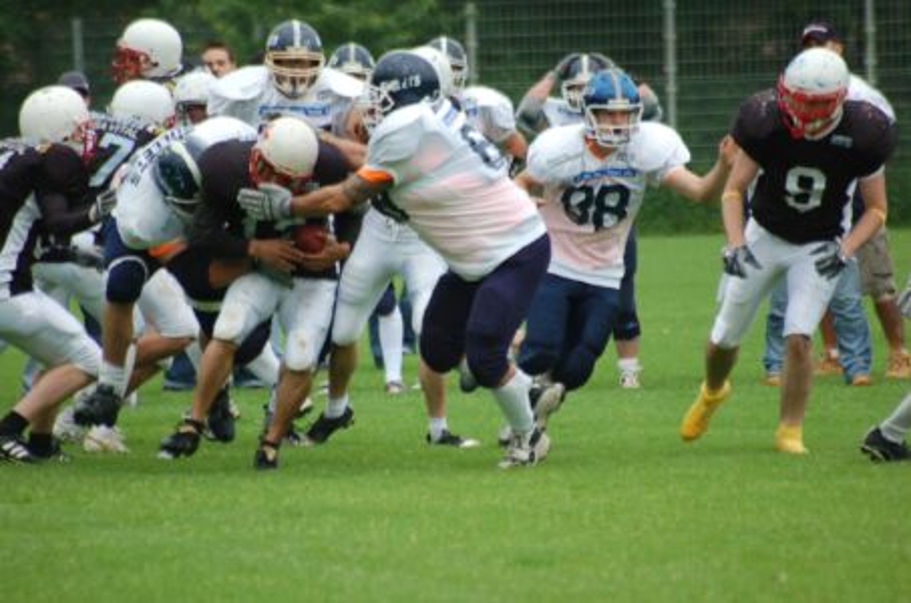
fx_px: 11363
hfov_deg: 4.6
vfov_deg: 3.0
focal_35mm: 450
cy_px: 302
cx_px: 456
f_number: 5.6
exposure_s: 1/500
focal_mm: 300
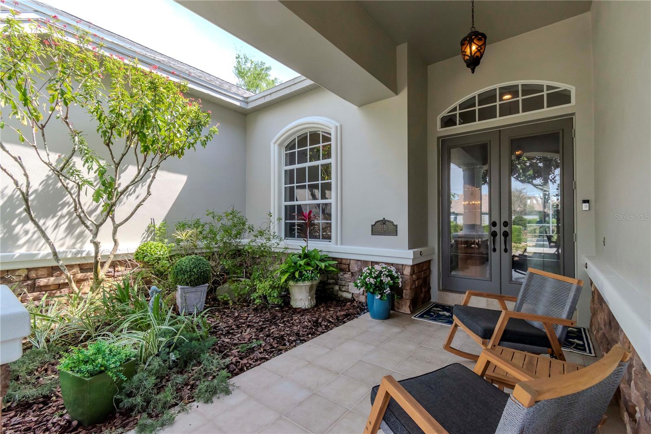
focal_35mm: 15
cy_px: 217
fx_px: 271
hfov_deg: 100.4
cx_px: 326
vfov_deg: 77.3
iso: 500
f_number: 7.1
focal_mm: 10
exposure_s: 1/320
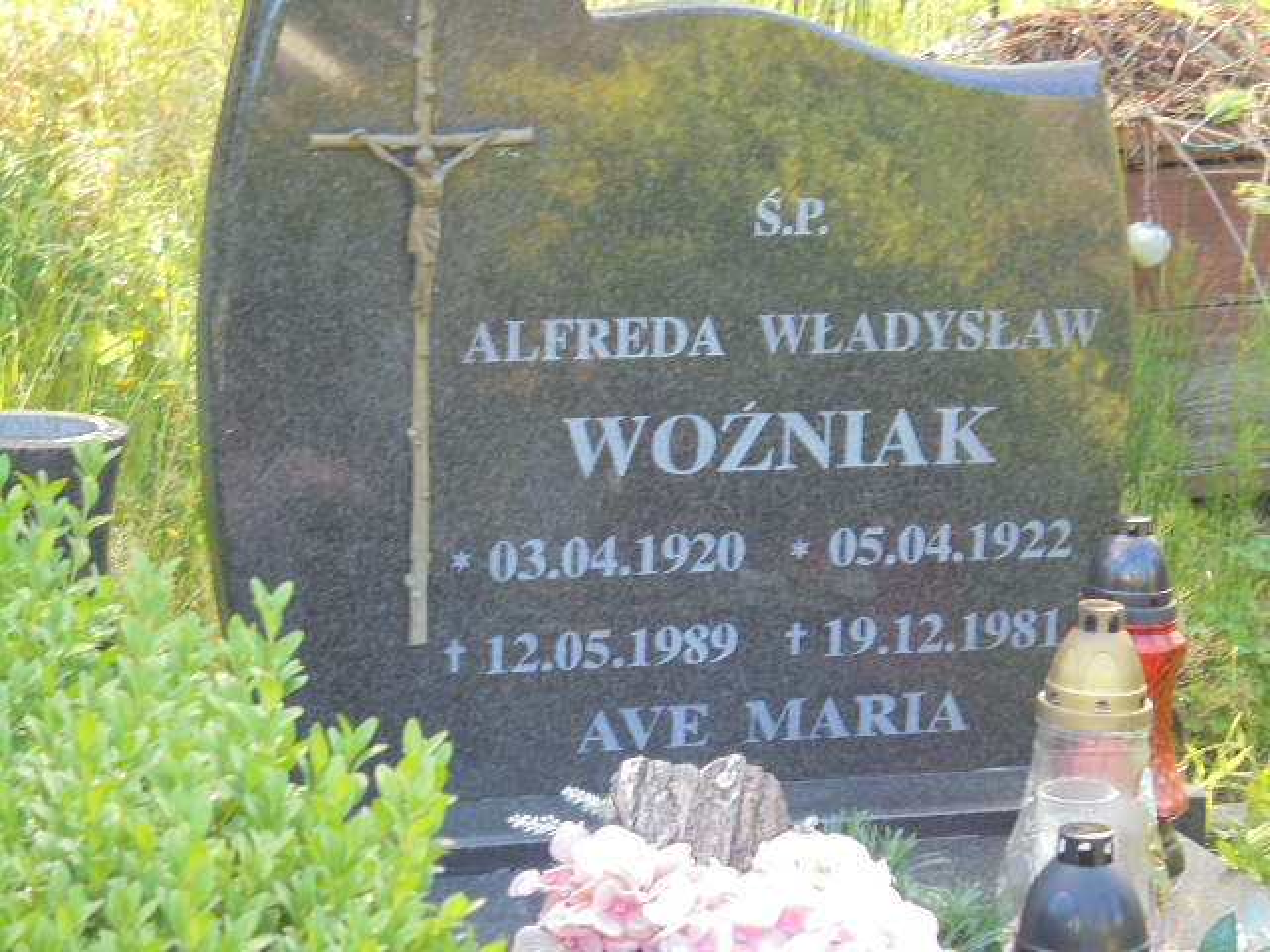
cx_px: 635
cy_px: 476
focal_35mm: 107
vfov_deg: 13.8
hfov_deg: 18.4
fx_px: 3926
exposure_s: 1/30
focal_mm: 19.2
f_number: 5.1
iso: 100
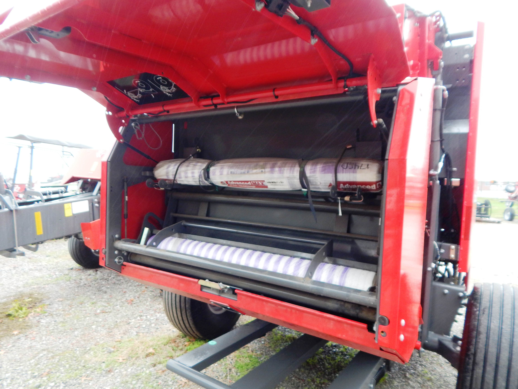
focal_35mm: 22
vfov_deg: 61.1
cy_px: 194
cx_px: 259
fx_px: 329
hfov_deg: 76.4
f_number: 3
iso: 180
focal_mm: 4
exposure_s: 1/30
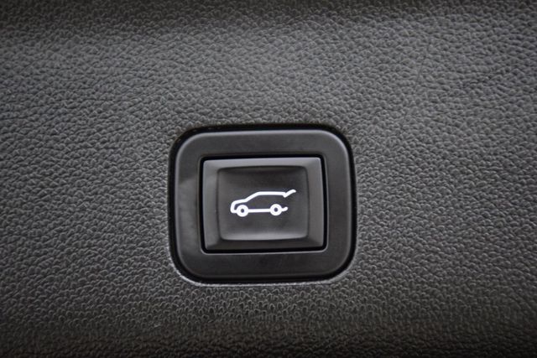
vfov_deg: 13.0
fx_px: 1567
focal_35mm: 105
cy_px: 179
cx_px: 268
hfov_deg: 19.5
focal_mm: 70
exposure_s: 1/15
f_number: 2.8
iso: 1600
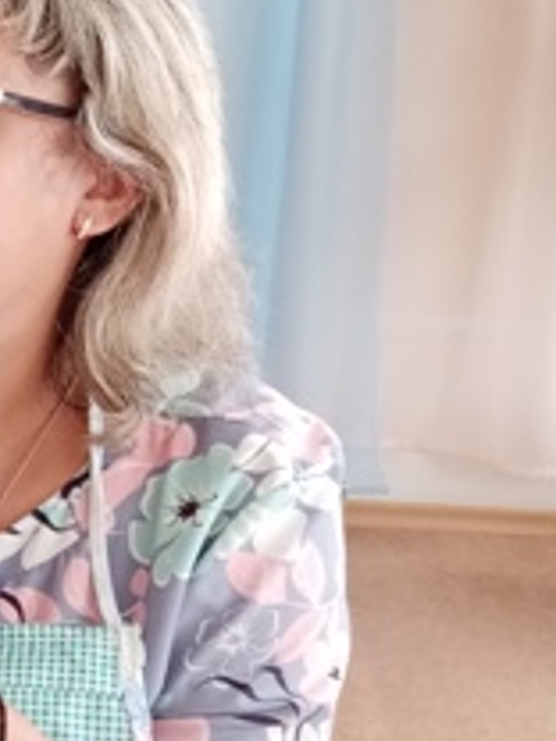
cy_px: 492
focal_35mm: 96
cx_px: -399
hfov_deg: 13.9
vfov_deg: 20.4
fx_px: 2056
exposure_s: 1/33.3
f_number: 1.8
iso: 137
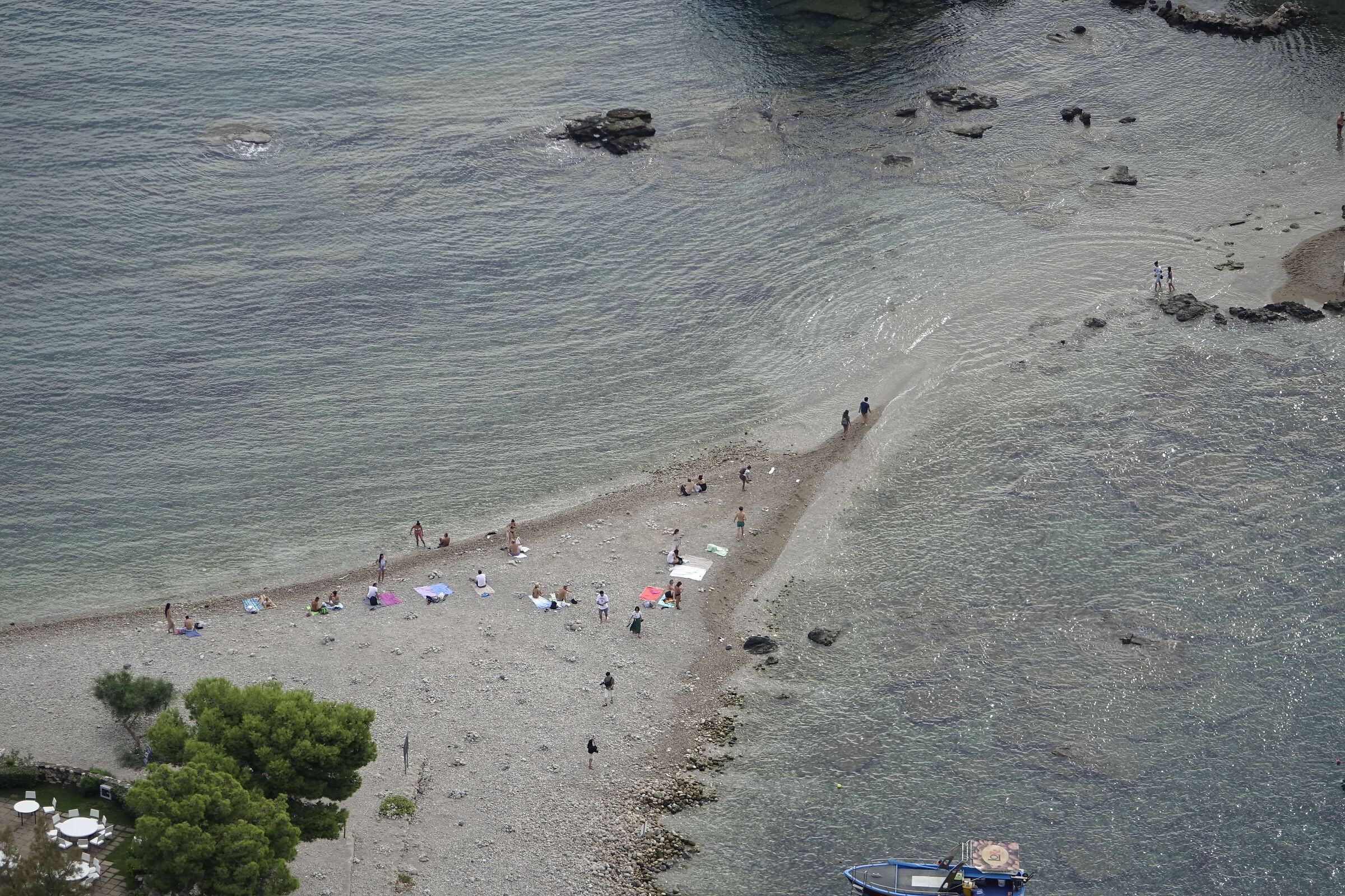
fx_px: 7472
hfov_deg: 10.3
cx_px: 672
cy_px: 448
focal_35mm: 200
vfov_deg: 6.9
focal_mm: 73.3
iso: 100
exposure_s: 1/320
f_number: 4
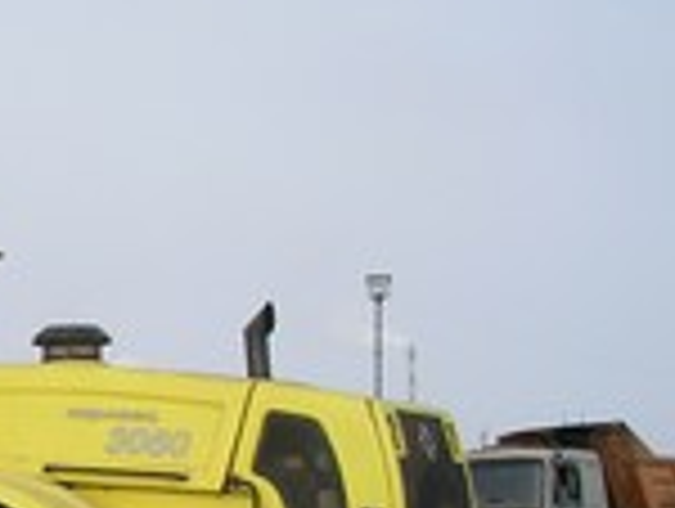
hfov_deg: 18.0
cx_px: -220
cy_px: 490
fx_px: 1973
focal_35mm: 101
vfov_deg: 14.5
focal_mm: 5.8
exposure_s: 1/221
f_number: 5.6
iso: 50
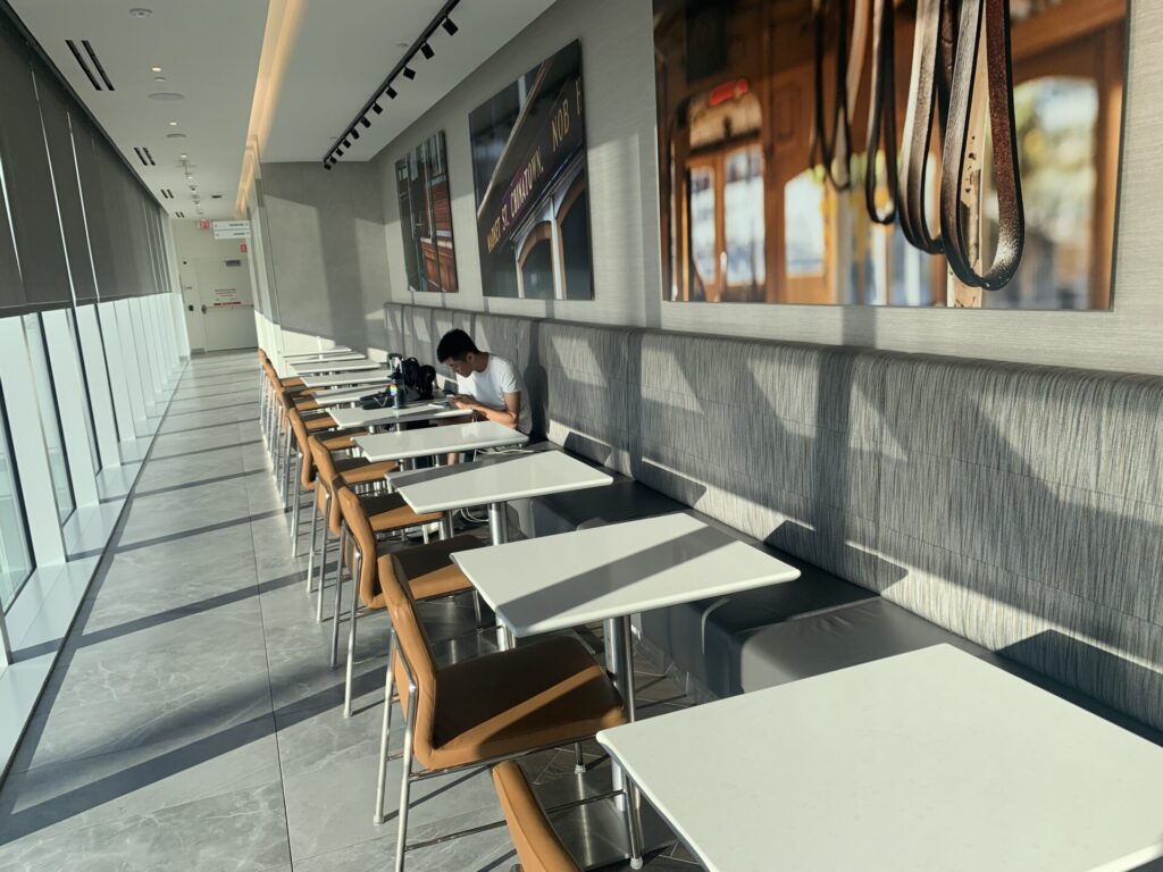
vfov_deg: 53.1
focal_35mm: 26
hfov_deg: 67.3
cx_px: 582
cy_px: 436
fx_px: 874
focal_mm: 4.25
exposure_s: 1/587
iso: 25
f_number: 1.8
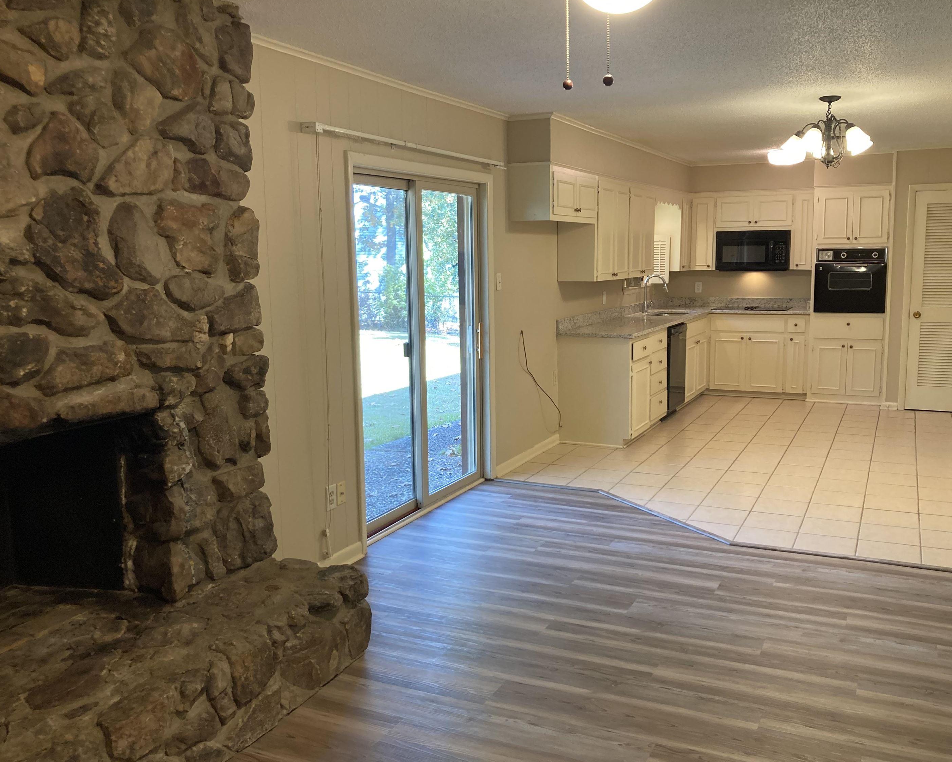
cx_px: 511
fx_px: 845
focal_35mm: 30
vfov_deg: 48.5
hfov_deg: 58.7
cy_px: 387
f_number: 1.8
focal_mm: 3.99
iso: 100
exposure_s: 1/60
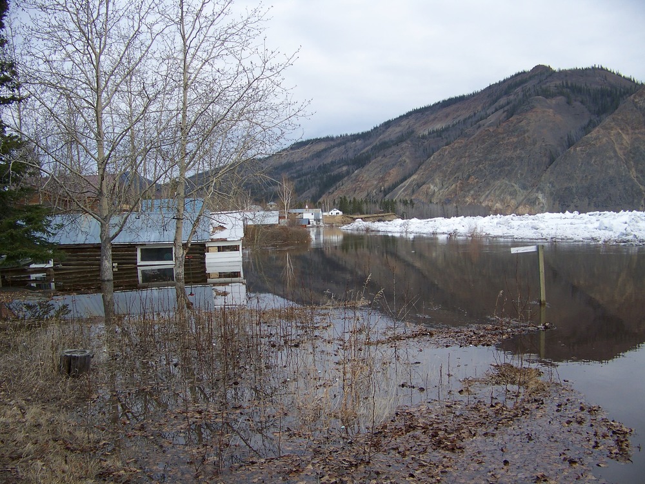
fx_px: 671
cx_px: 322
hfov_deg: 51.4
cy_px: 242
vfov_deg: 39.7
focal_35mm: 36
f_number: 2.8
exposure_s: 1/320
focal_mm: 5.85
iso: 64
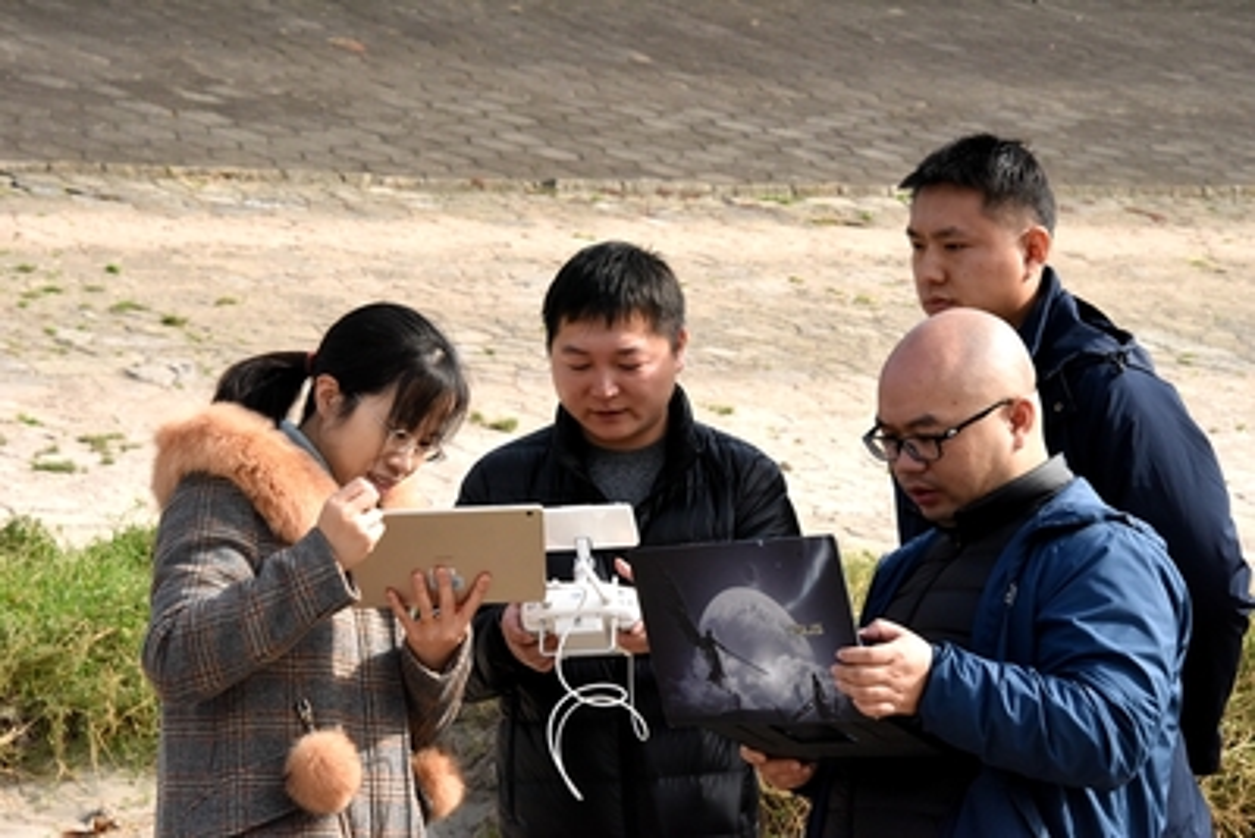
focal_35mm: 135
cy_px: 419
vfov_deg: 10.2
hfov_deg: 15.2
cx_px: 628
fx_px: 4708
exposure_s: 1/1250
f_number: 18
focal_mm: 135
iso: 5000
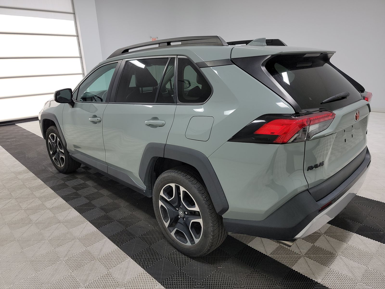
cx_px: 192
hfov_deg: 71.6
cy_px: 144
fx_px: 267
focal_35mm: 24
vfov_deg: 56.8
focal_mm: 6.7
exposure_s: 1/119
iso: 88
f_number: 1.8
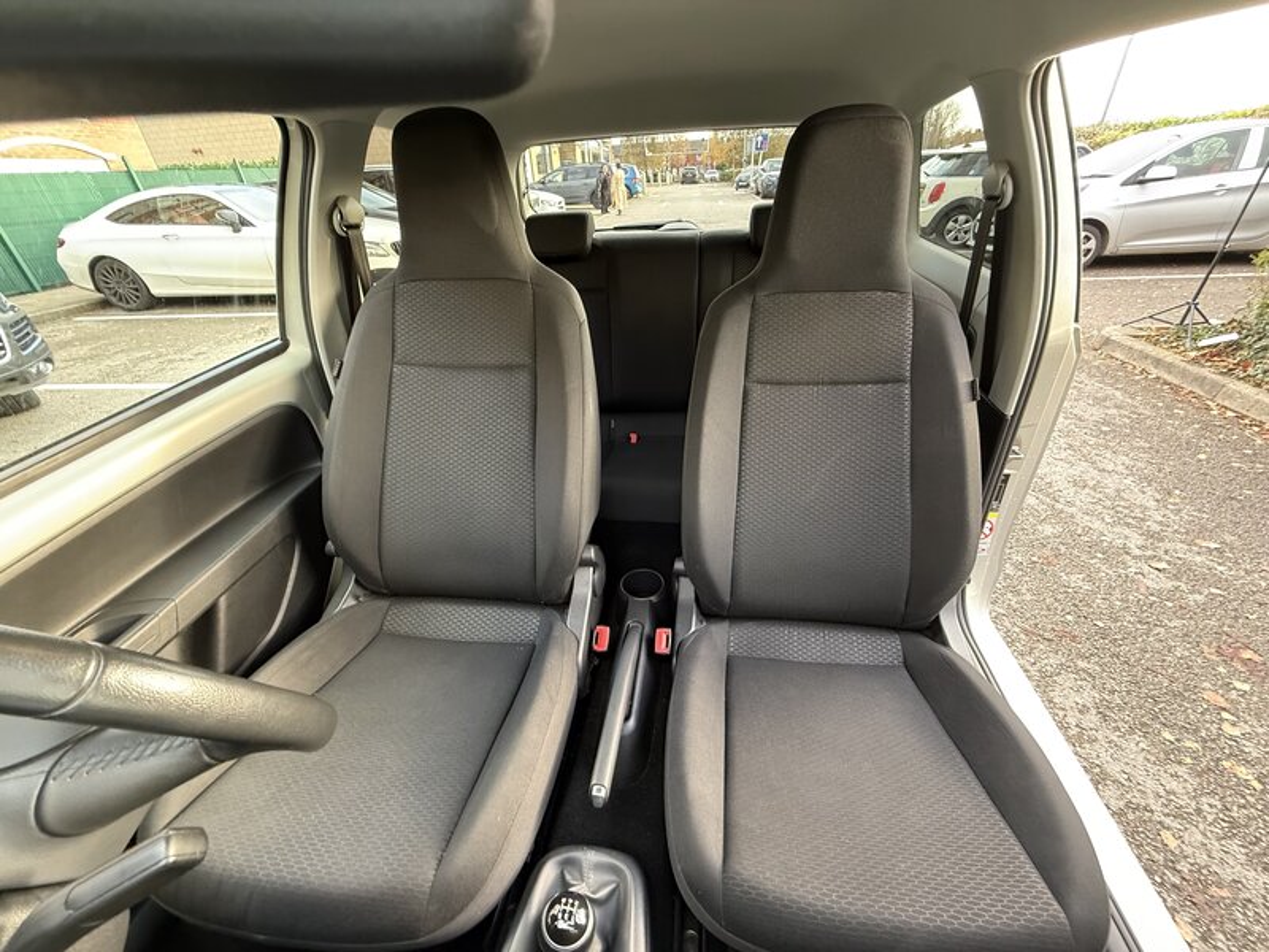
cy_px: 476
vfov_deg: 85.7
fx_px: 513
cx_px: 634
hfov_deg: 102.1
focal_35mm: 14
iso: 640
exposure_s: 1/50
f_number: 2.2
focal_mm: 2.22
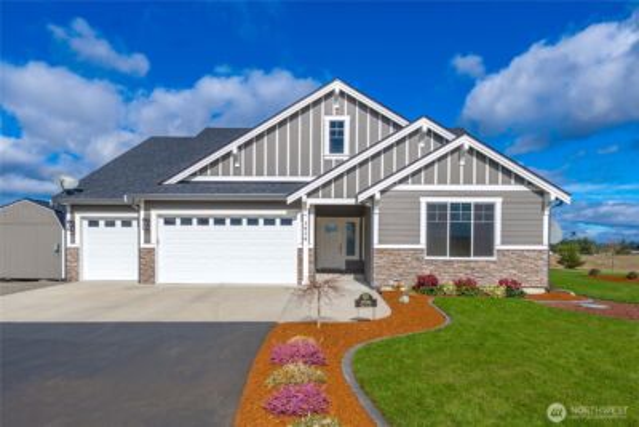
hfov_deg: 100.4
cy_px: 214
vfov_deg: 77.4
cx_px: 320
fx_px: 266
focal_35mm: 15
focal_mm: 15
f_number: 7.1
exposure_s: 1/200
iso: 80
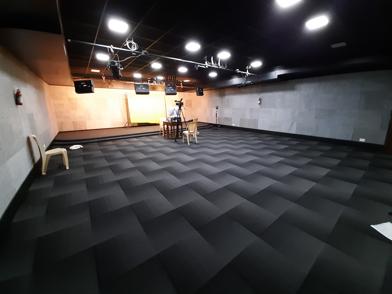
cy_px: 147
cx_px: 196
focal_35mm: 13
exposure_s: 1/25
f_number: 2.2
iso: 500
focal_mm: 1.42
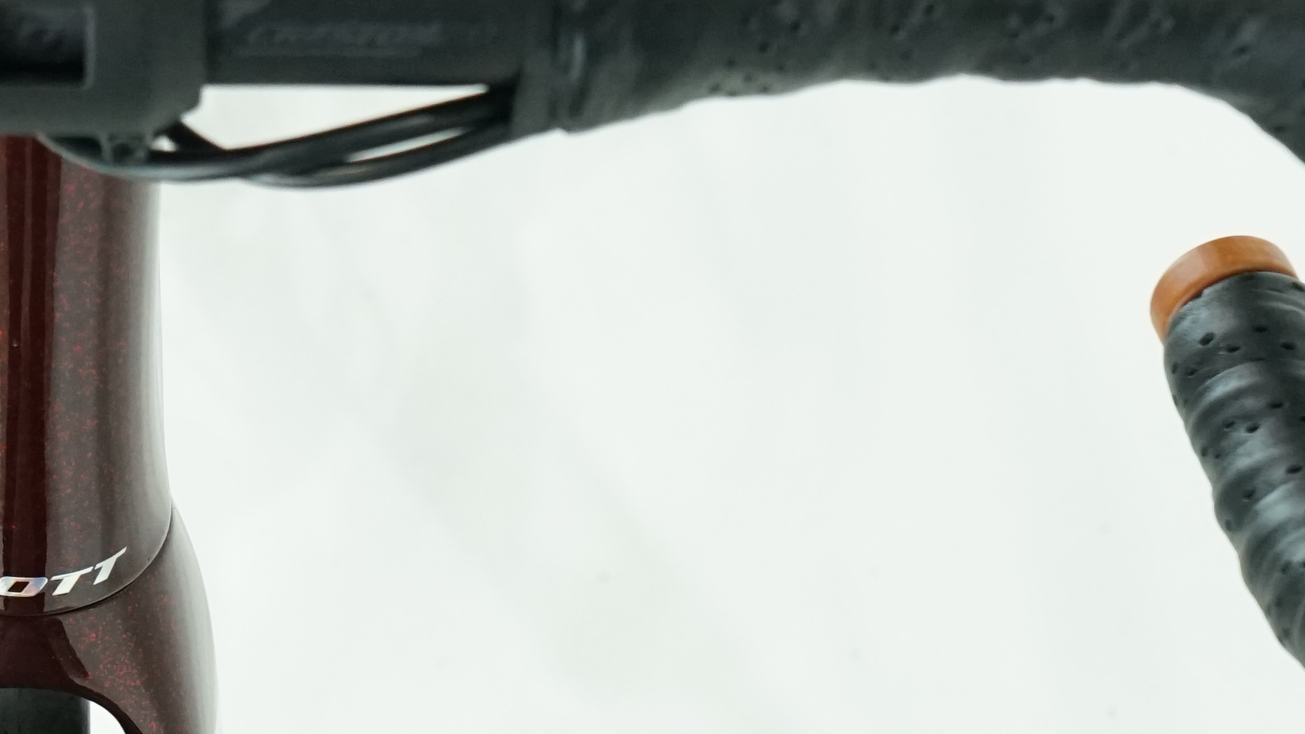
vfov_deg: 11.6
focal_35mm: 103
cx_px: 19
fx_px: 3564
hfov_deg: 20.1
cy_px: 791
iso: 2500
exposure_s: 1/200
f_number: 5.6
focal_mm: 31
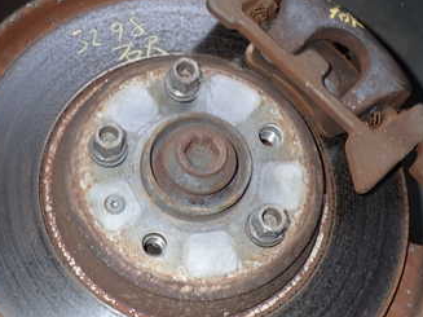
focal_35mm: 55
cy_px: 206
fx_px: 672
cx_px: 144
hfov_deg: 34.6
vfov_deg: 26.4
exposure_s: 1/30
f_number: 6.3
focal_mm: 5.4
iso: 200
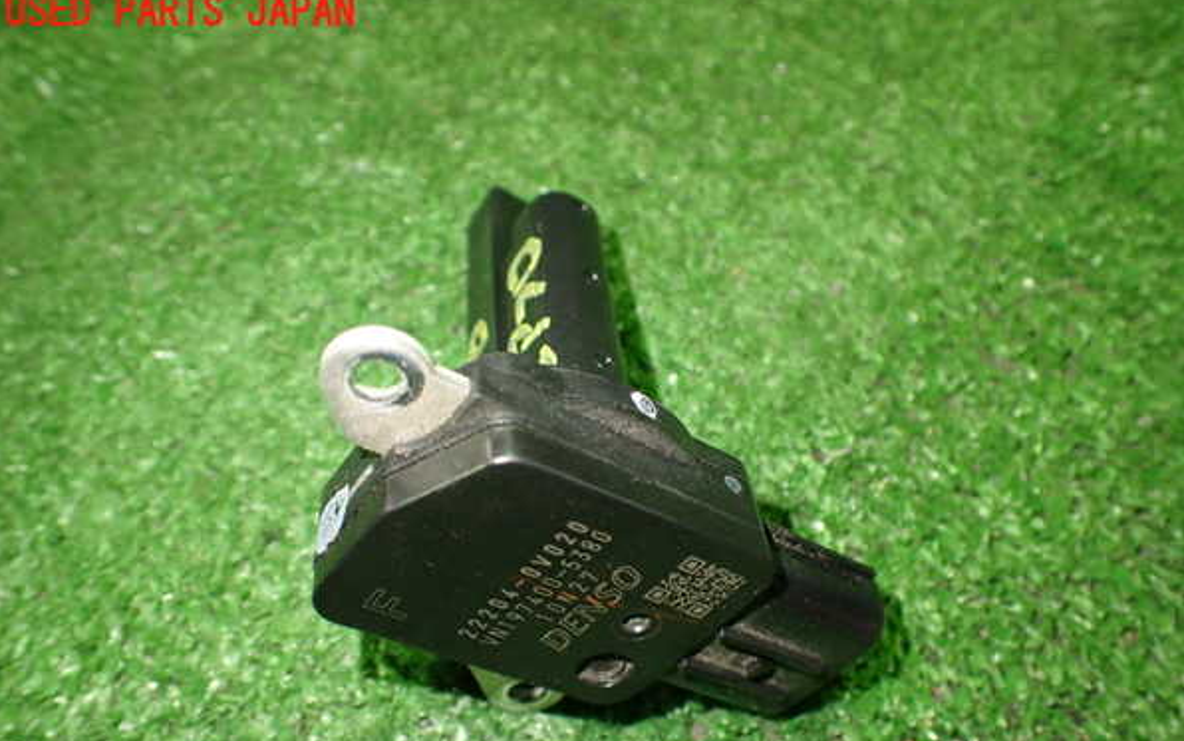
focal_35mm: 32
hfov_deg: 59.6
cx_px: 590
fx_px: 1033
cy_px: 435
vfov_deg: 39.3
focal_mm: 5.4
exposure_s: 1/80
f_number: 2.3
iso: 800
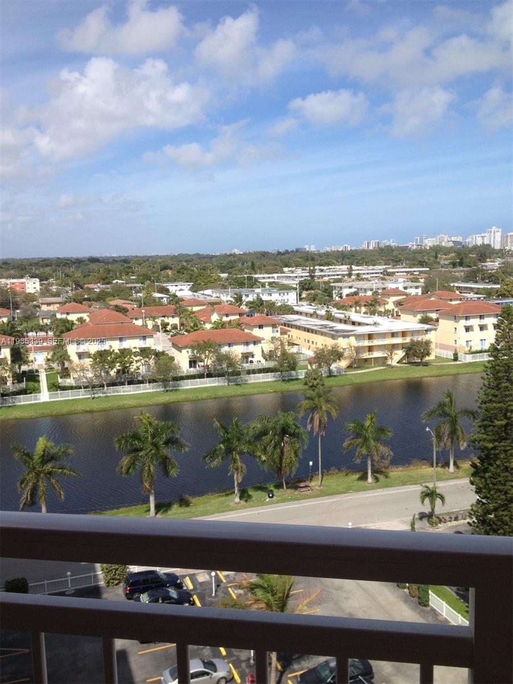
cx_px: 256
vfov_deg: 52.6
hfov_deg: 40.7
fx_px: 692
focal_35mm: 35
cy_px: 342
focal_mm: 4.28
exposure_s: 1/1905
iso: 50
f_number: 2.4
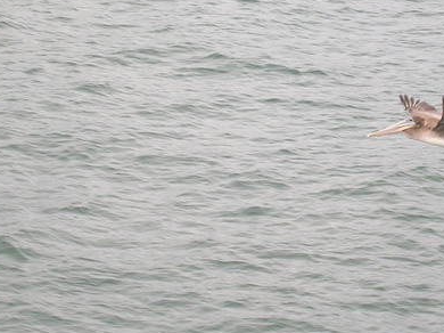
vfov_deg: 5.1
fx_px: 3730
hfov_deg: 6.8
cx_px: 274
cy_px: 174
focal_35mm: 291
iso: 100
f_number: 4.9
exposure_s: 1/368
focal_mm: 16.2
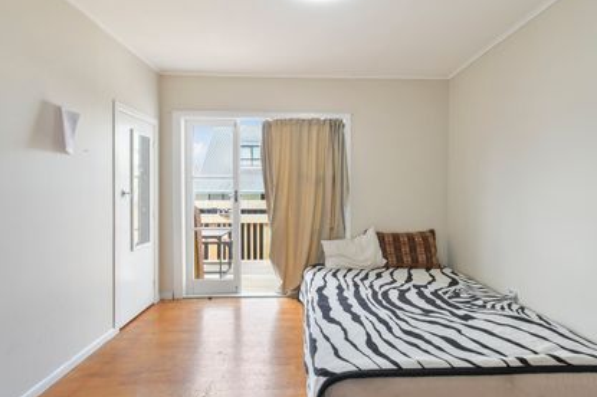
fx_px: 282
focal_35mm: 17
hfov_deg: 93.2
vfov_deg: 70.3
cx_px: 314
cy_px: 212
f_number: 11
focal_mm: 10
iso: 400
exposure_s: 1/5
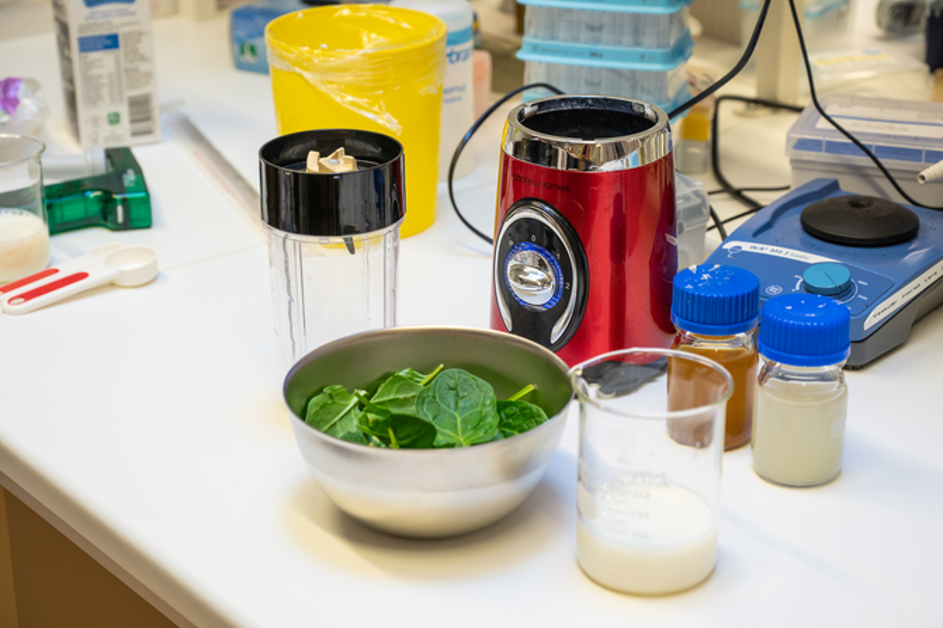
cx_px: 482
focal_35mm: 73
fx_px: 1912
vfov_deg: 18.7
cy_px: 322
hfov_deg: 27.7
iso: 200
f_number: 5
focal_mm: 70
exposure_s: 1/80
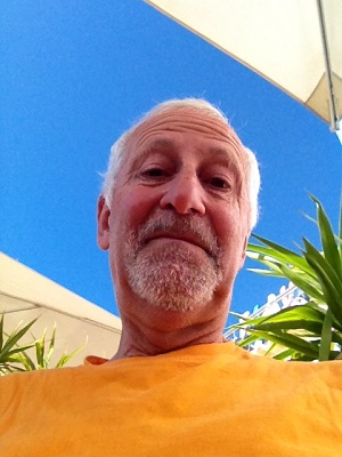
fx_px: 461
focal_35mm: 35
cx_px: 171
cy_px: 228
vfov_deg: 52.6
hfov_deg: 40.7
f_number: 2.4
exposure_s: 1/2278
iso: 160
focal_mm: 1.85
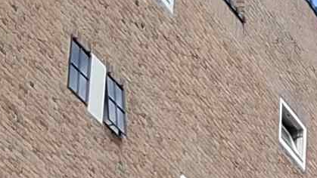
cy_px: 434
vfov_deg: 4.8
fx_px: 2052
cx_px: 867
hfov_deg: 7.9
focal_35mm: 244
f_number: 1.8
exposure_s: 1/1376
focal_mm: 5.54
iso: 50
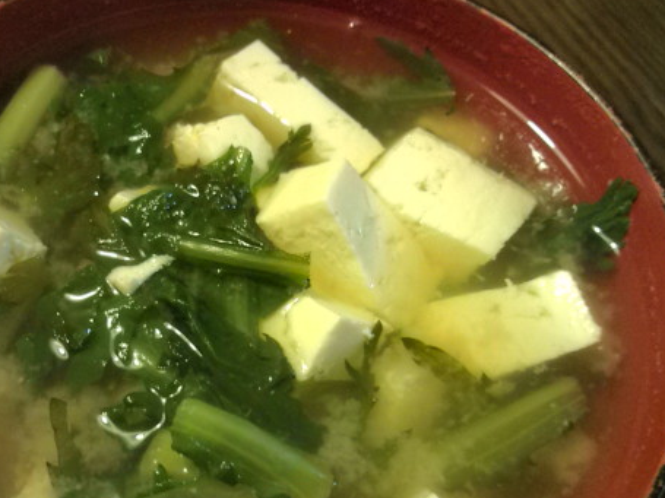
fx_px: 864
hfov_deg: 41.9
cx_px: 263
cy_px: 298
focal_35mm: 45
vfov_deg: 32.1
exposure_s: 1/4.76
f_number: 2.8
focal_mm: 3.3
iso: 102
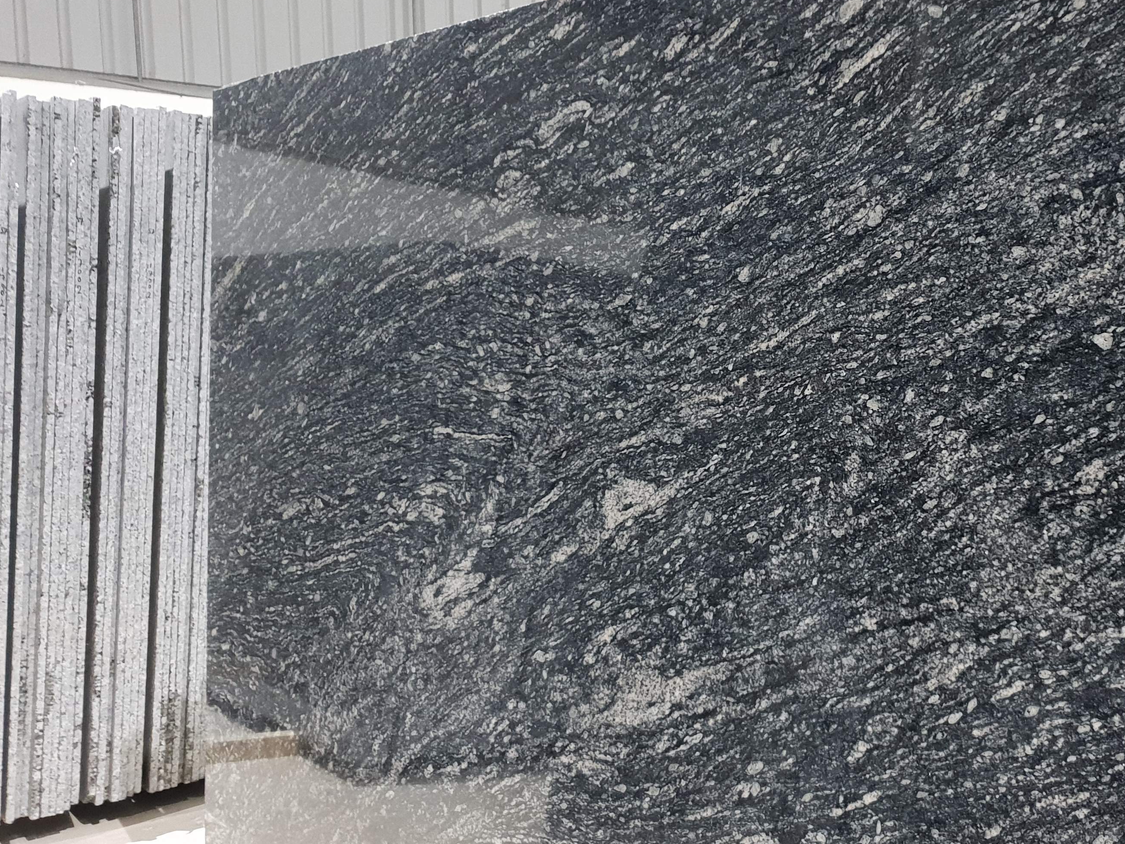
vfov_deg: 35.9
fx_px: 1300
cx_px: 828
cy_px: 450
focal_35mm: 40
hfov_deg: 45.4
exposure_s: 1/14
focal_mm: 4.3
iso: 250
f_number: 1.5
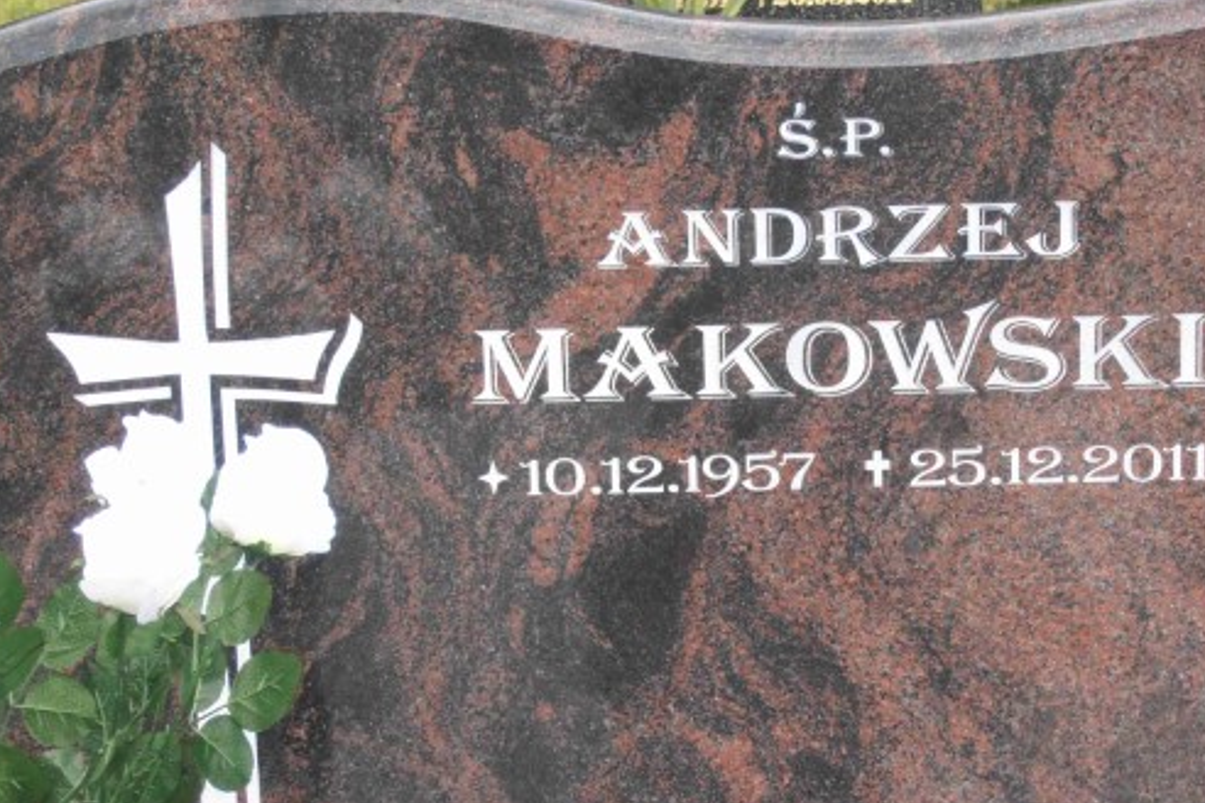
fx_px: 3983
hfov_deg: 17.2
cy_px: 529
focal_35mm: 119
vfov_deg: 11.5
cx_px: 723
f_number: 5.1
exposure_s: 1/160
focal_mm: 15.51
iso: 80
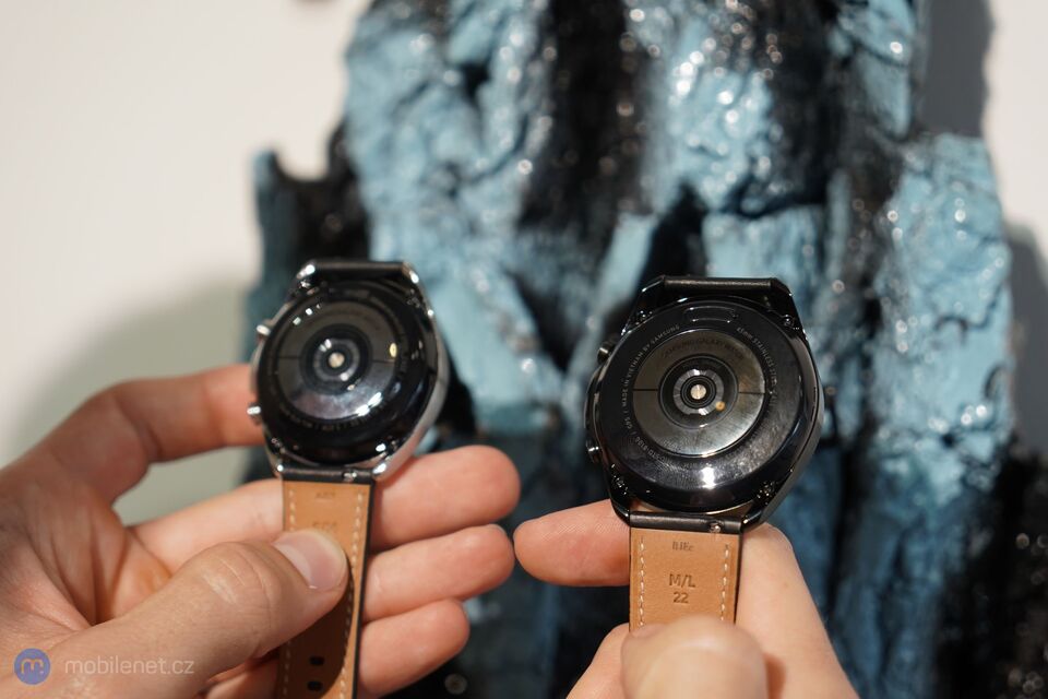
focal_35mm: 59
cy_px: 350
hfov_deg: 33.9
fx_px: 1717
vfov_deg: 23.0
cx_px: 524
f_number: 4
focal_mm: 59
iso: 800
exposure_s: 1/125
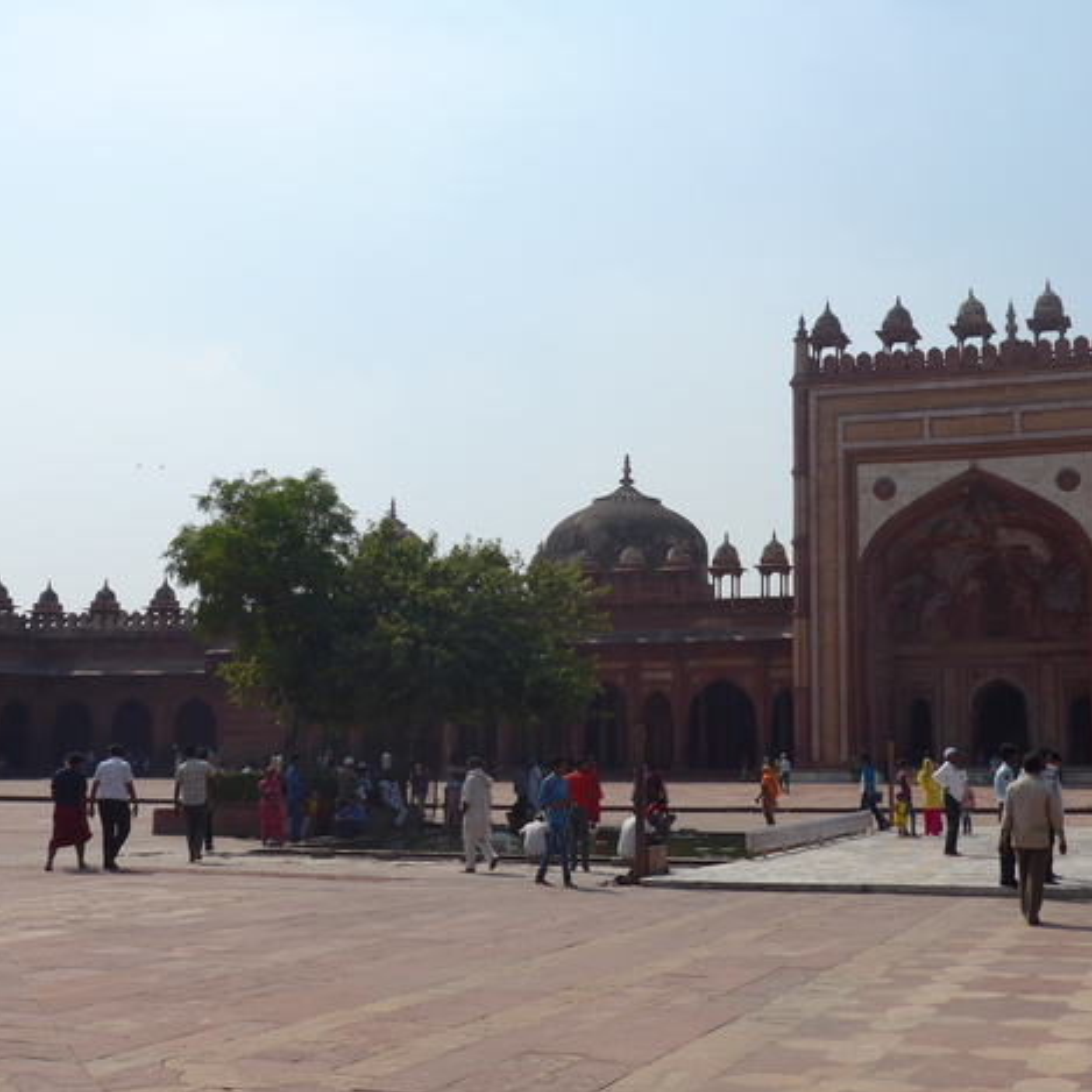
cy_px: 556
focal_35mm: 47
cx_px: 689
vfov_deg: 36.1
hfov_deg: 35.8
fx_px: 1677
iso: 80
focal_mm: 8
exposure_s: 1/2000
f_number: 3.5
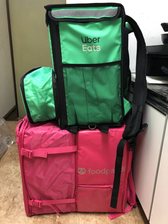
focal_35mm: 28
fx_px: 181
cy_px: 112
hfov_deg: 49.7
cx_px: 84
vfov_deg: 63.4
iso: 100
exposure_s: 1/17
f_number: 1.8
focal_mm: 3.99
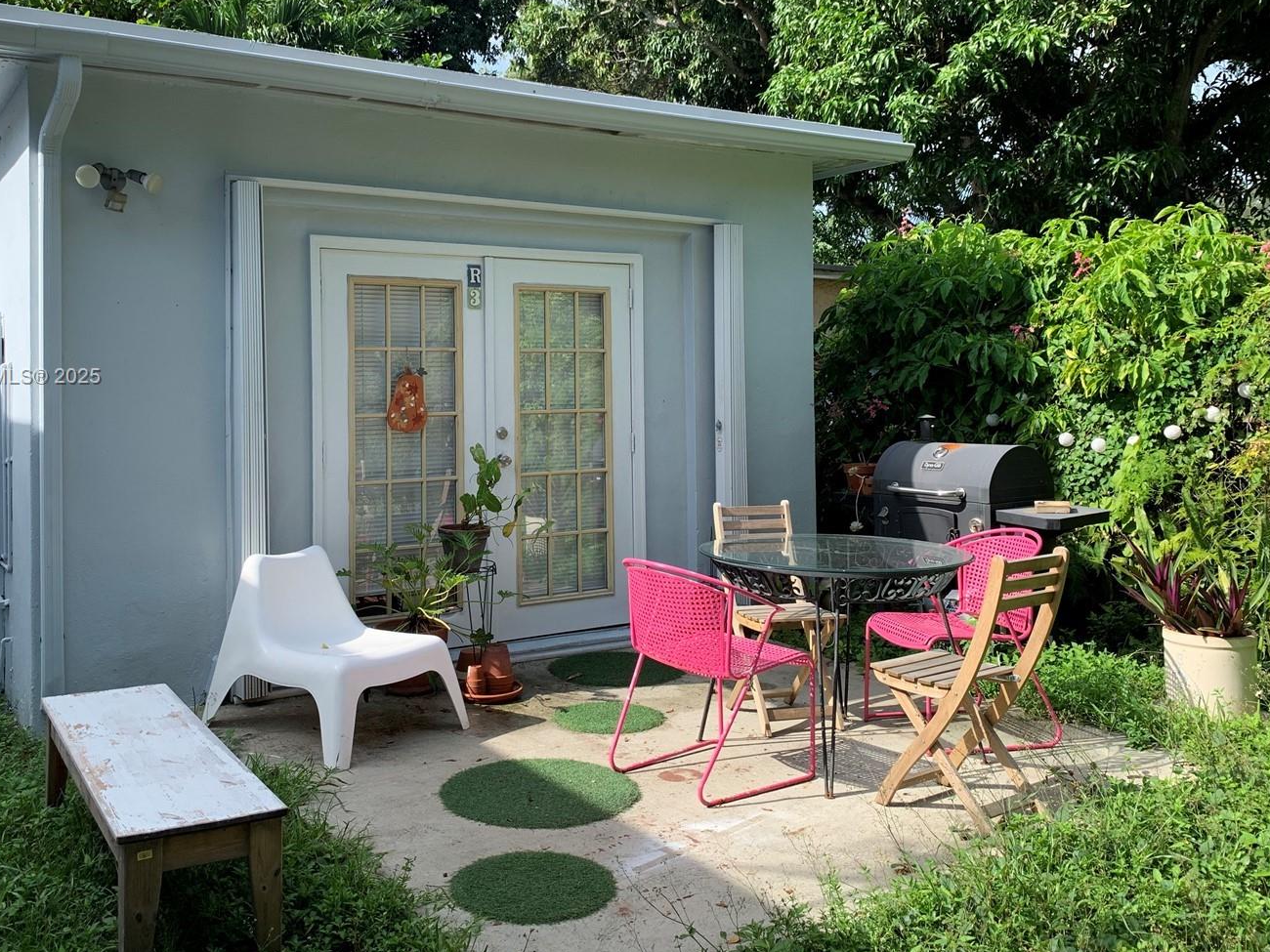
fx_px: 1174
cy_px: 378
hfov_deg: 56.7
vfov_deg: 43.9
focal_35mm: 32
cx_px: 570
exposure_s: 1/722
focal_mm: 4.25
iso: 25
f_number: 1.8
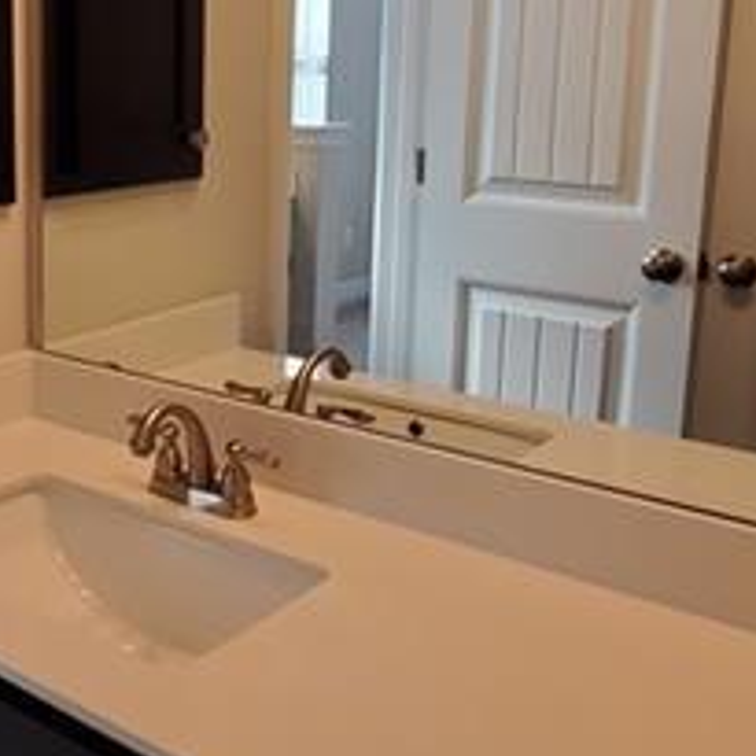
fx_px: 1062
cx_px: 22
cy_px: 262
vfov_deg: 38.8
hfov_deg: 35.8
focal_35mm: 43
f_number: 2.2
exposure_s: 1/59
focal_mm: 1.8
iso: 80
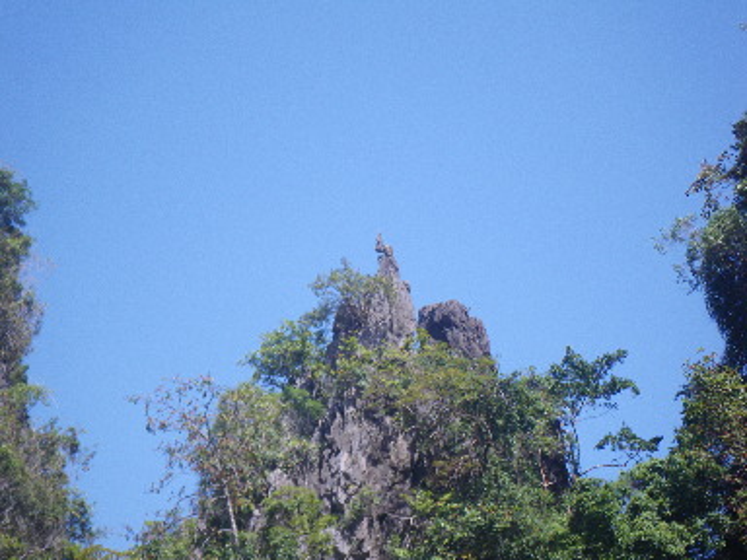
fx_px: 2482
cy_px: 280
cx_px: 374
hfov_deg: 17.1
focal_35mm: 115
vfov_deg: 12.9
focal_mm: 20.6
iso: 64
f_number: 5.2
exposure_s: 1/160
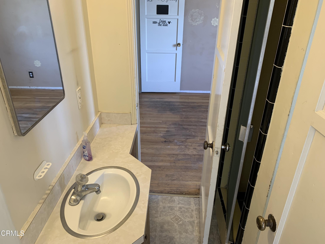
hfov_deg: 67.3
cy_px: 122
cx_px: 162
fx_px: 244
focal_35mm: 26
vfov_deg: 53.1
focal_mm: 4.25
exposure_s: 1/60
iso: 125
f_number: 1.8
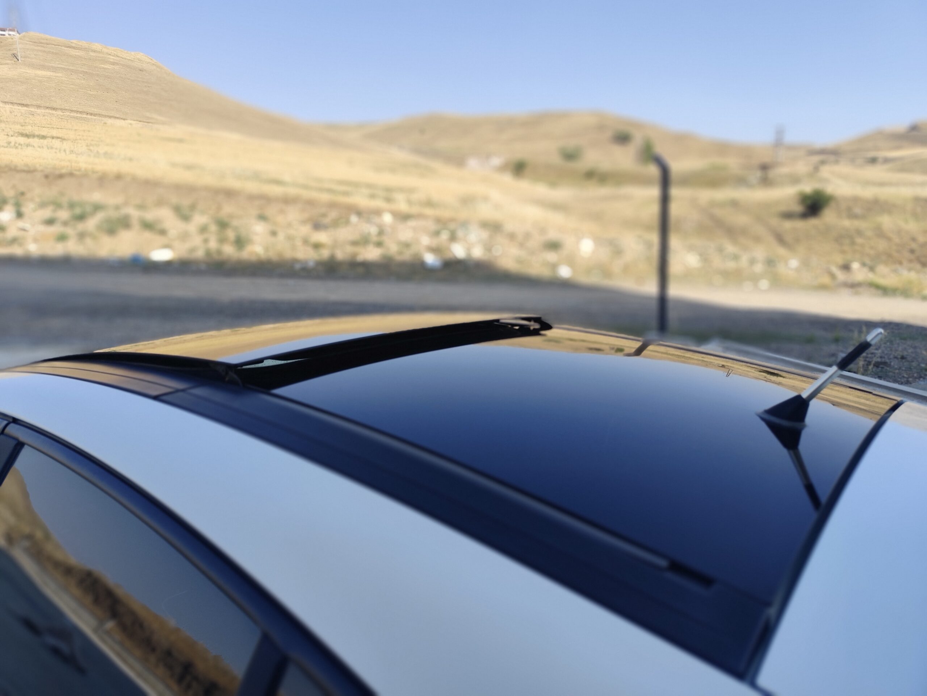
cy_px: 348
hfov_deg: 73.9
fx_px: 616
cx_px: 464
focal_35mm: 23
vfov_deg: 58.9
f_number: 1.65
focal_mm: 6.14
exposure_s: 1/520
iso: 50
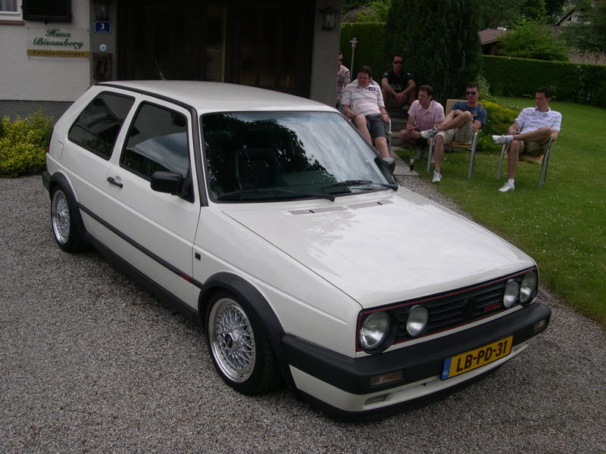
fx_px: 665
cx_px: 303
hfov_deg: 49.0
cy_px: 227
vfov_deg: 37.7
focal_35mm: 38
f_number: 7.6
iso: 100
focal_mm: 8
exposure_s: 1/203
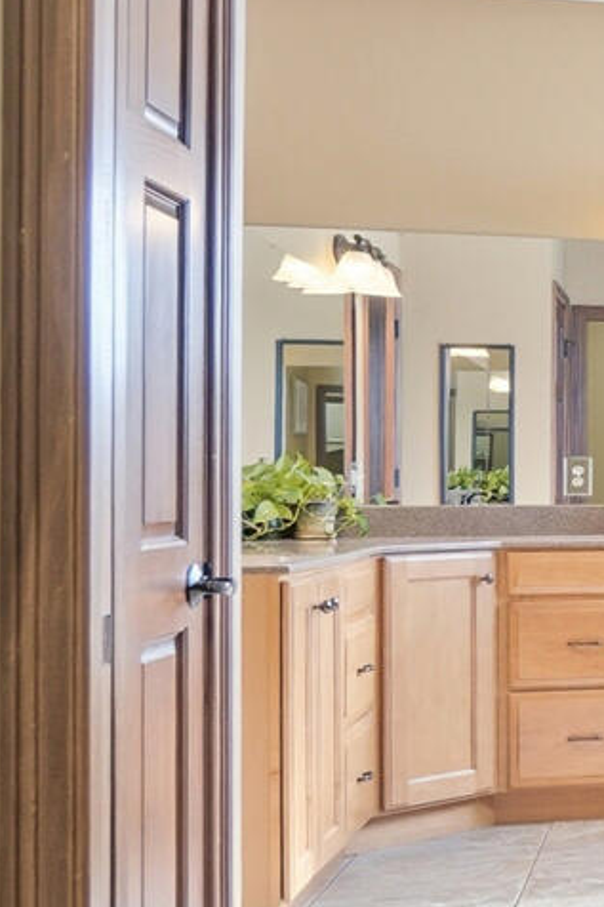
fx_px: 1587
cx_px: 1360
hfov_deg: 15.1
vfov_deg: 31.9
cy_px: 469
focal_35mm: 63
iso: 100
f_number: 4
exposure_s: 1/400
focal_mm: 10
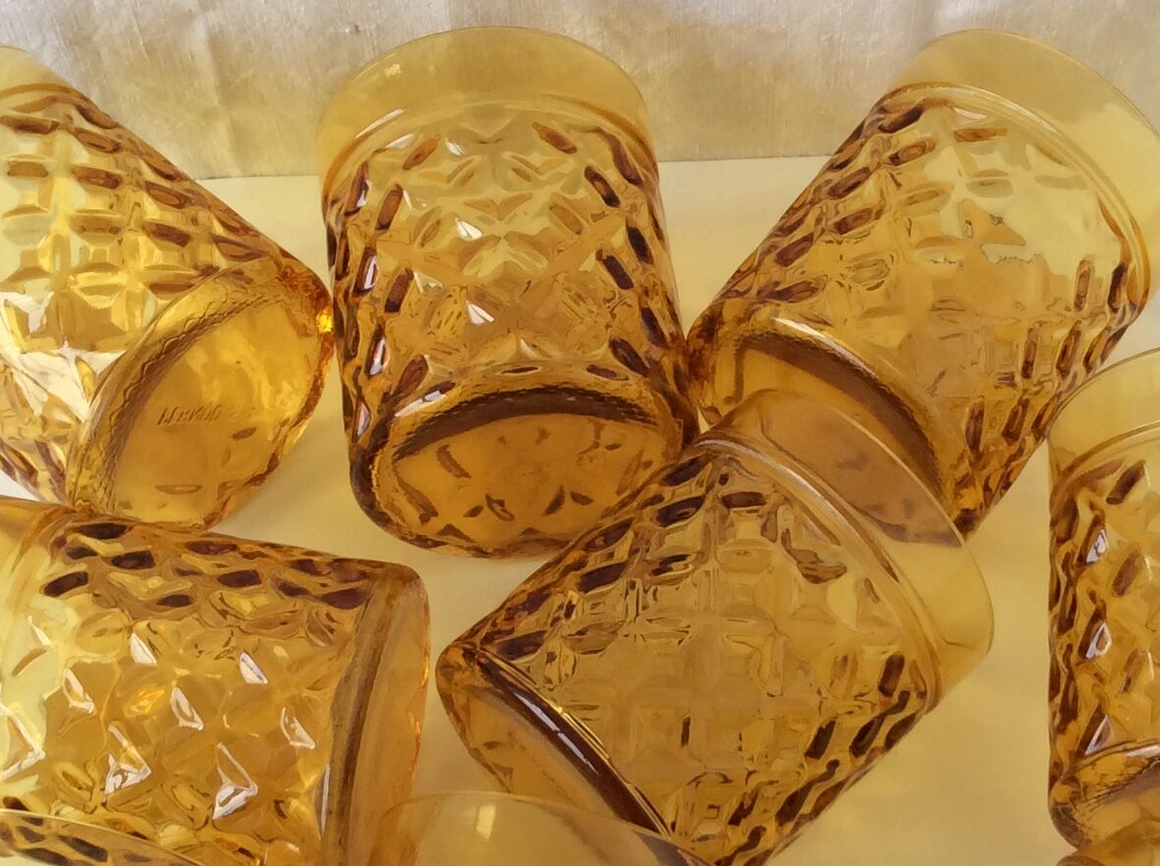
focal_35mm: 70
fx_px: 2342
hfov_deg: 27.8
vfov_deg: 20.8
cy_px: 663
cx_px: 659
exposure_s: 1/50
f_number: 2.4
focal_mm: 3.3
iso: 32
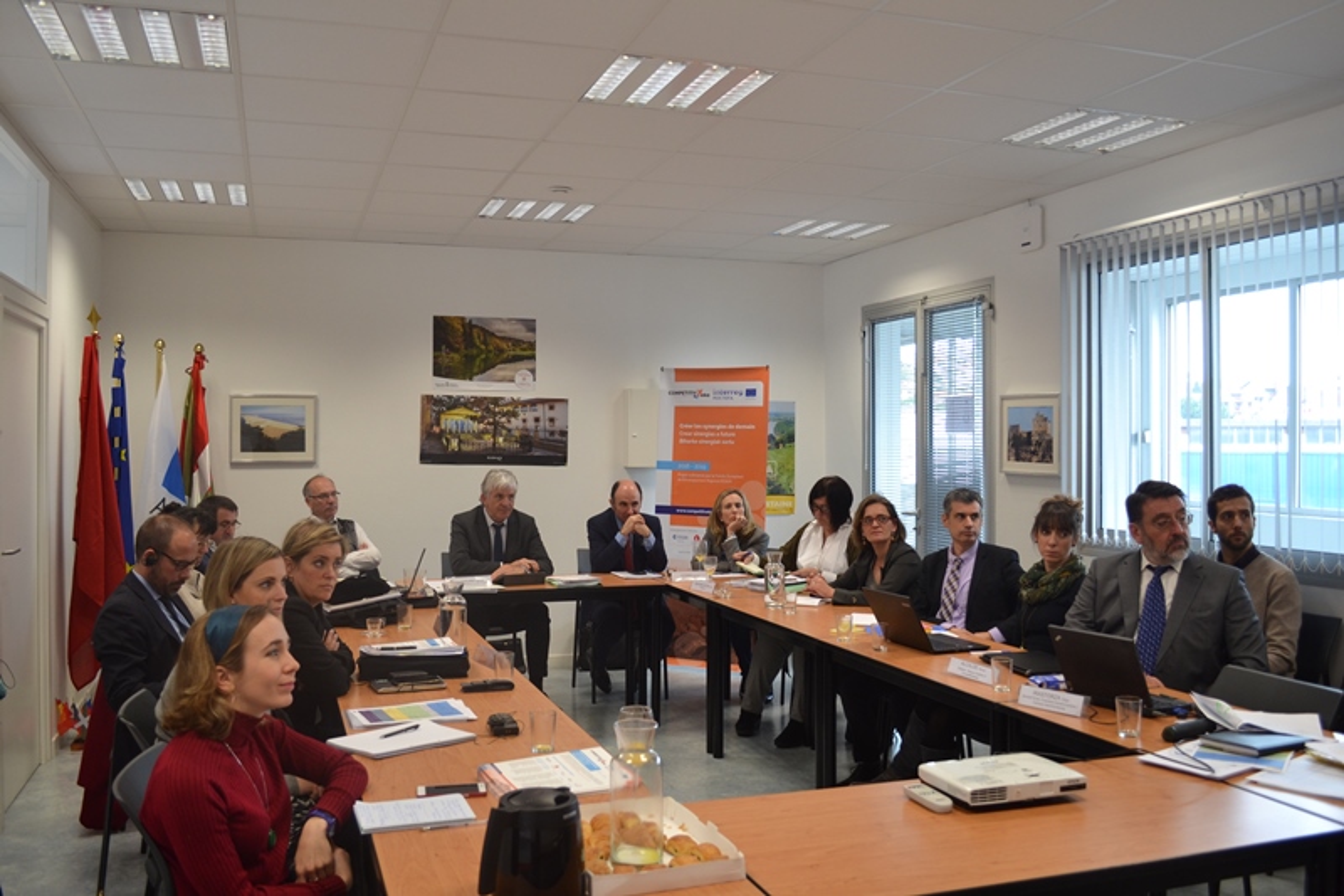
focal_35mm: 30
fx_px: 1120
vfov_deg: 43.6
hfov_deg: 61.9
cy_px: 448
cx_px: 672
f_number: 4
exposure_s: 1/60
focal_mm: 20
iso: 400
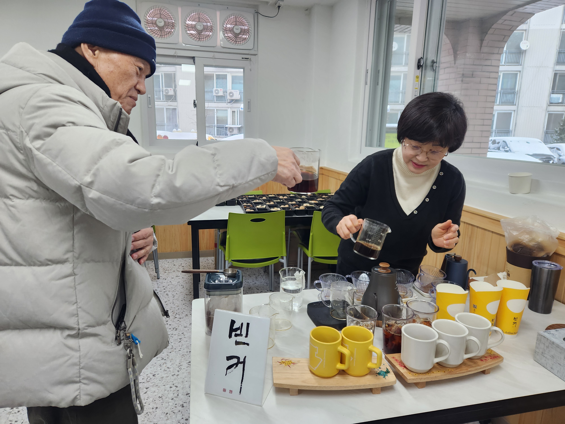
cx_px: 282
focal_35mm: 23
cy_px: 212
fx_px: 375
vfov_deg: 58.9
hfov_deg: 73.9
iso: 125
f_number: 1.8
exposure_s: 1/120
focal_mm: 5.4
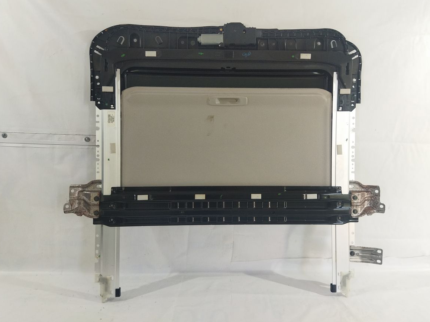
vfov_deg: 49.8
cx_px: 219
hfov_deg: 63.4
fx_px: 348
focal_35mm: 28
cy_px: 158
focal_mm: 4.71
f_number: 1.79
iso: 144
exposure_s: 1/50
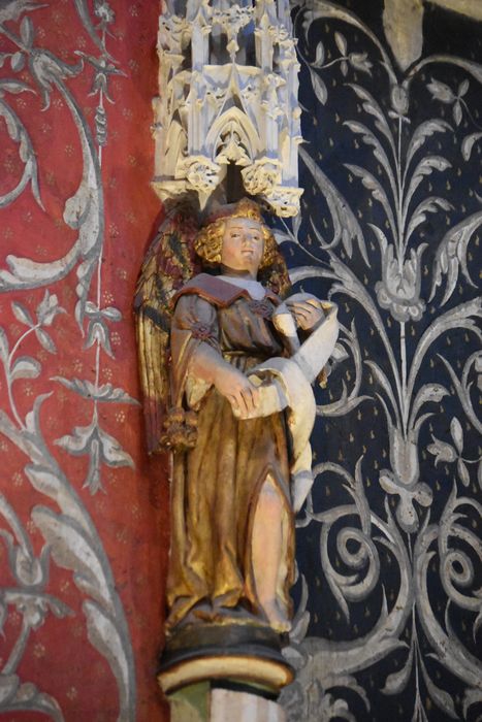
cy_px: 361
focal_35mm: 142
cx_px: 241
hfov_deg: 9.6
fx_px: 2860
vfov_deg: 14.4
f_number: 4.5
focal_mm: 95
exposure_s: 1/125
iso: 11400
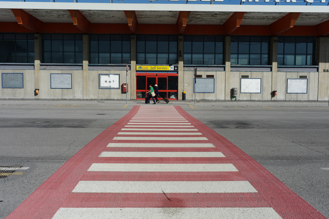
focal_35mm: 35
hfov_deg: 54.5
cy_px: 110
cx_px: 164
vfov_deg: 37.8
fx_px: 320
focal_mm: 35
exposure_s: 1/1000
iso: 160
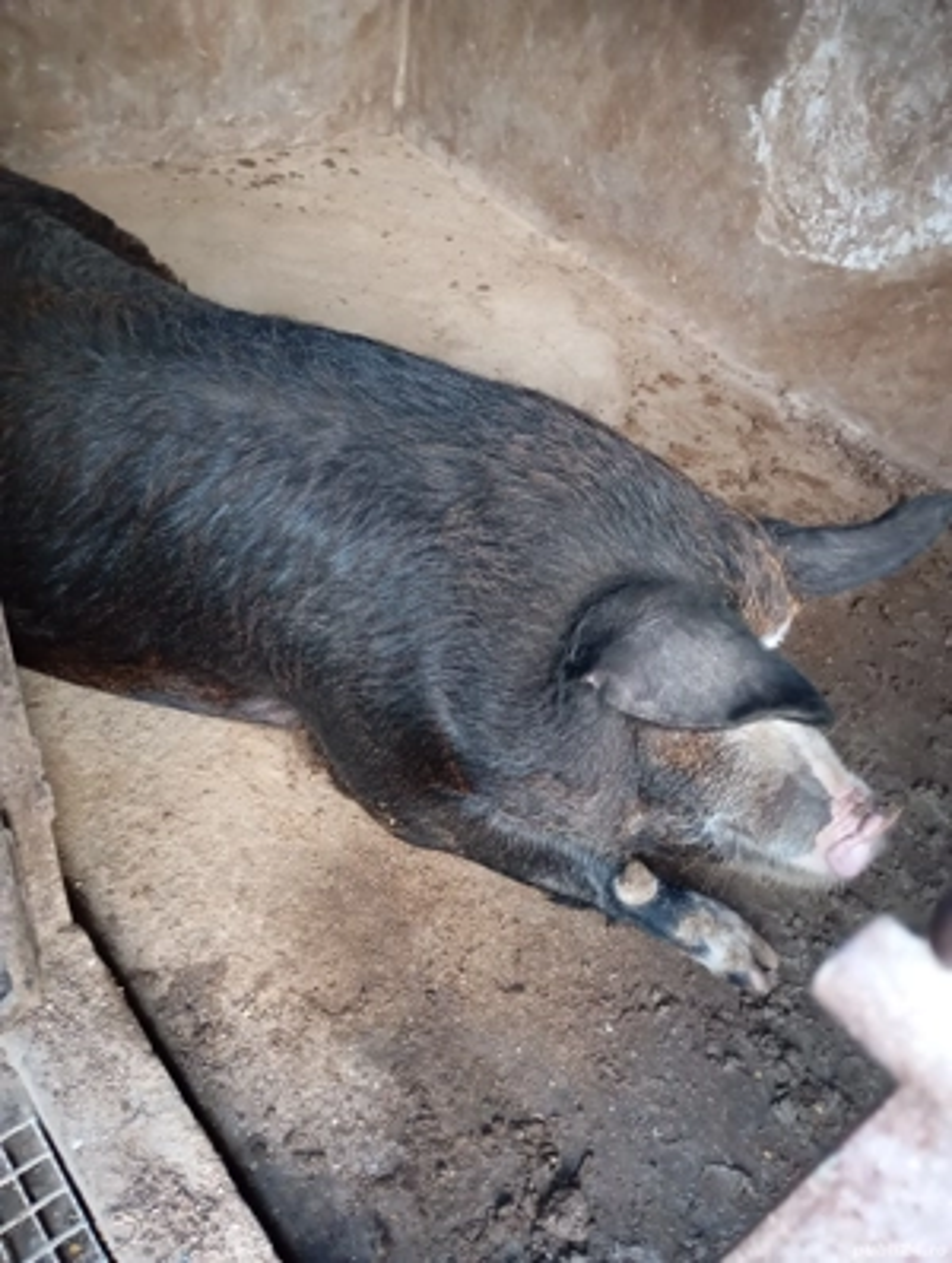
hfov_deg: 49.9
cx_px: 476
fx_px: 1023
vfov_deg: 63.4
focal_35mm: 28
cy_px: 632
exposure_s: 1/20
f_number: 1.8
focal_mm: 4.27
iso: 2727
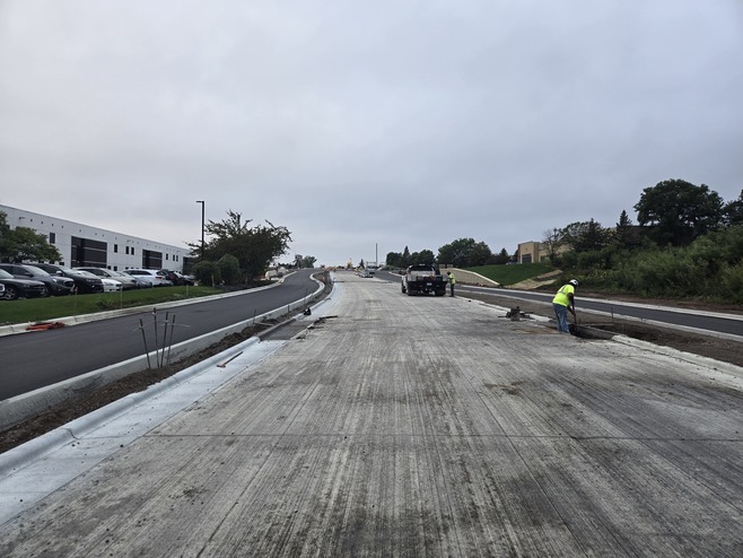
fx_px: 494
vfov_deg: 58.9
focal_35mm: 23
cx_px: 372
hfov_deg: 73.9
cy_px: 279
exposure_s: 1/338
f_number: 1.8
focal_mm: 5.4
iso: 25
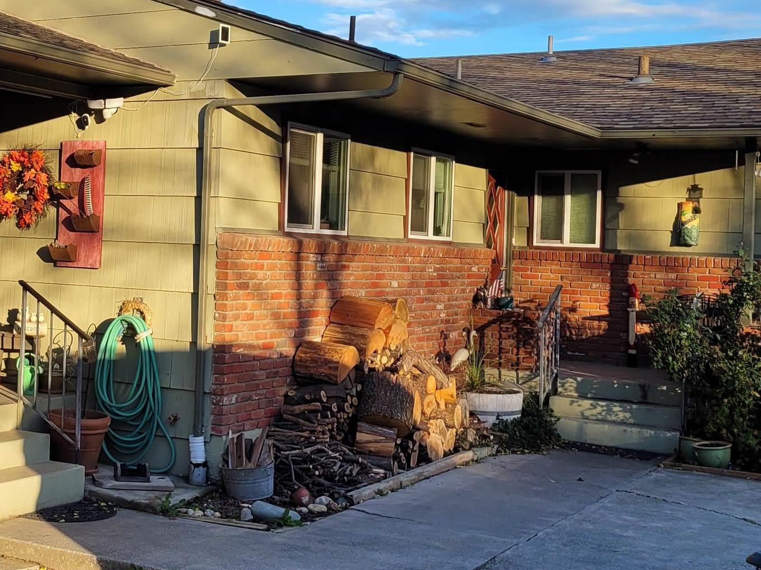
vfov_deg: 24.7
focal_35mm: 59
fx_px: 1297
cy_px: 199
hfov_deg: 31.1
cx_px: 71
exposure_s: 1/1008
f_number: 1.8
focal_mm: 5.4
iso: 40
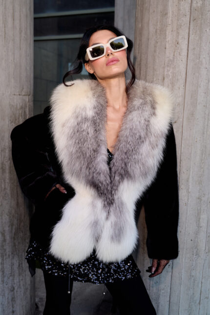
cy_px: 158
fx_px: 307
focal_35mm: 35
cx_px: 105
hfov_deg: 37.8
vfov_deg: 54.5
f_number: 6.3
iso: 640
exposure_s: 1/320
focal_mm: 35
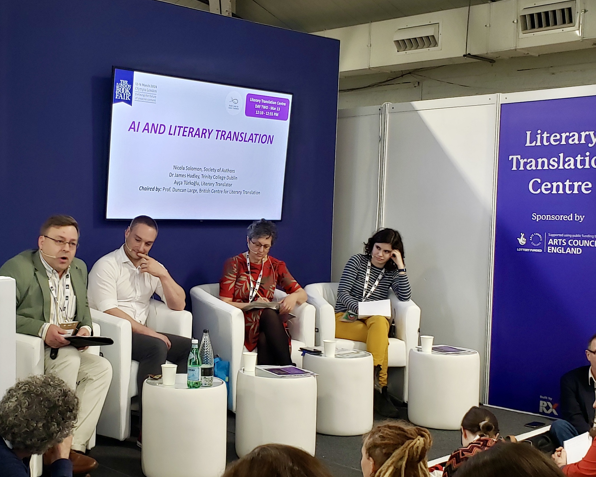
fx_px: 617
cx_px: 232
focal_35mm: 35
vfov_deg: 42.2
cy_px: 230
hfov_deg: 51.1
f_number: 2.4
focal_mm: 4.3
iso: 250
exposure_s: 1/36
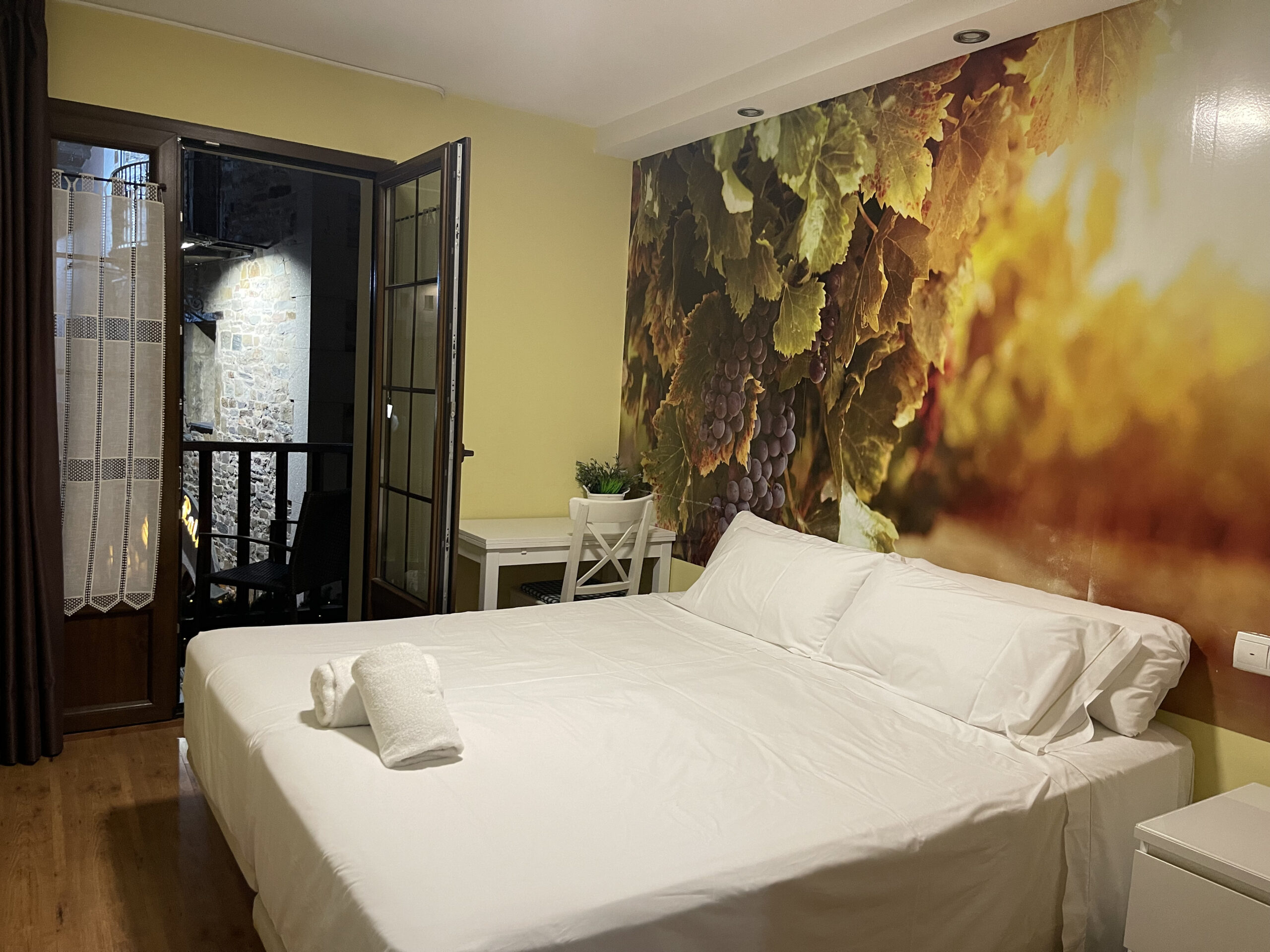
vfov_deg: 54.9
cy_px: 476
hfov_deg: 69.4
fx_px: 917
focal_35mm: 25
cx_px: 635
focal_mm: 5.1
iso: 250
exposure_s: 1/50
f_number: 1.6
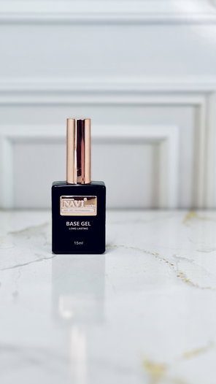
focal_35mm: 85
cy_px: 192
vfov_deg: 25.0
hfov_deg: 14.2
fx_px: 865
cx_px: 76
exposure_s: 1/100
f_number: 2.8
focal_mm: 9
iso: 125
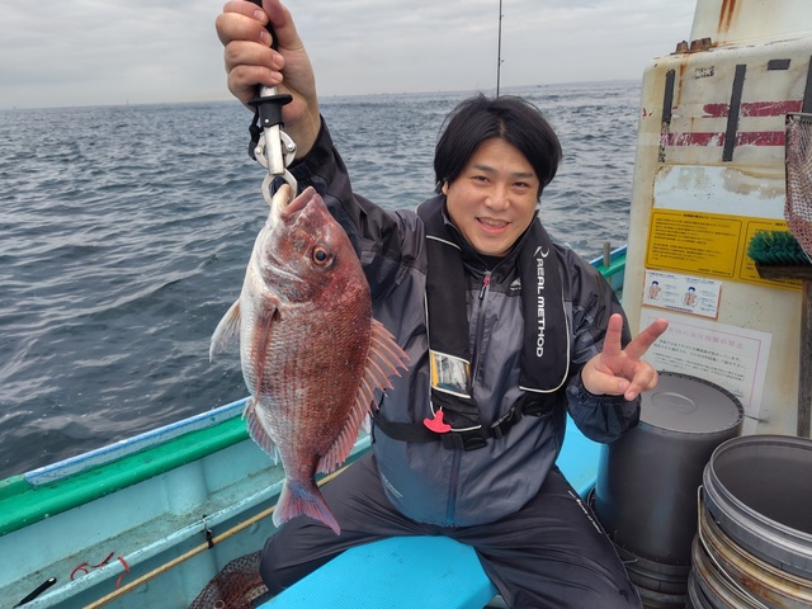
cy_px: 304
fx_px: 540
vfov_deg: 58.9
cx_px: 406
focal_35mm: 23
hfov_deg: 73.9
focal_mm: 5.6
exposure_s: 1/253
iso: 50
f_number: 1.9
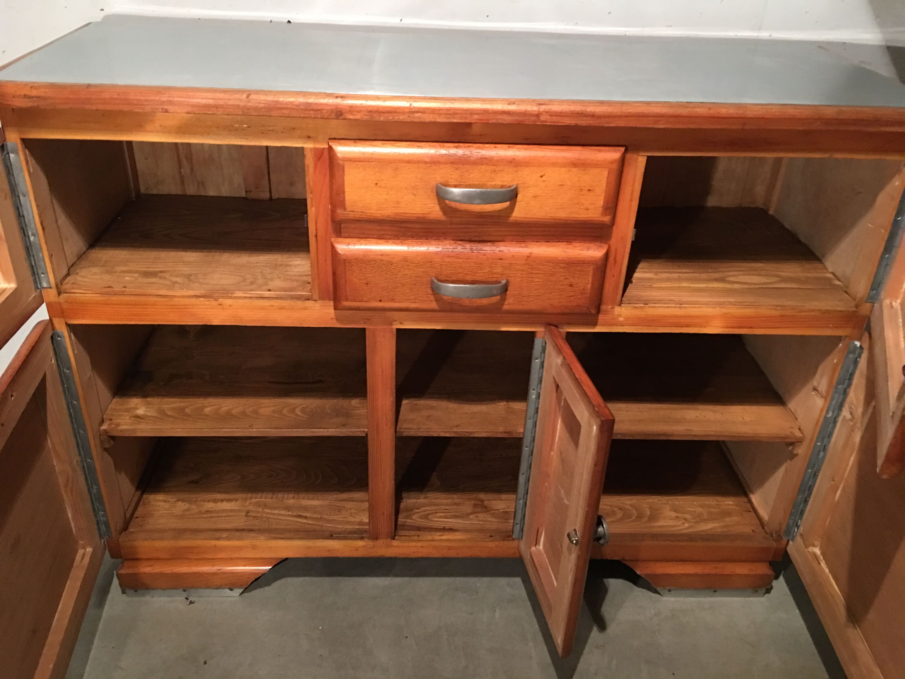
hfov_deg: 61.7
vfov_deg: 48.2
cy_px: 340
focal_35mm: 29
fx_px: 758
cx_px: 452
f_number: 2.2
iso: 160
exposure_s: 1/8
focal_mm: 4.15
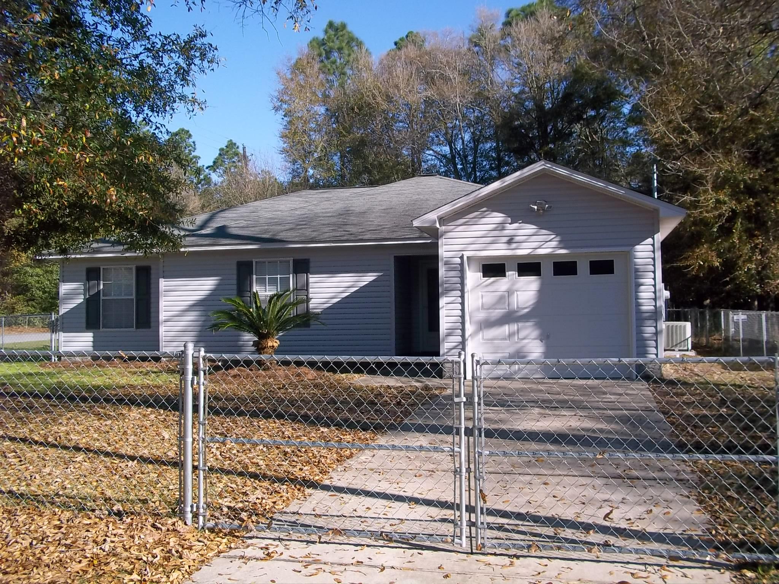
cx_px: 390
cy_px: 292
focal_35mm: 36
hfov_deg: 51.4
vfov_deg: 39.7
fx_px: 810
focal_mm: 6.5
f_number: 8
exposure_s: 1/125
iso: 80
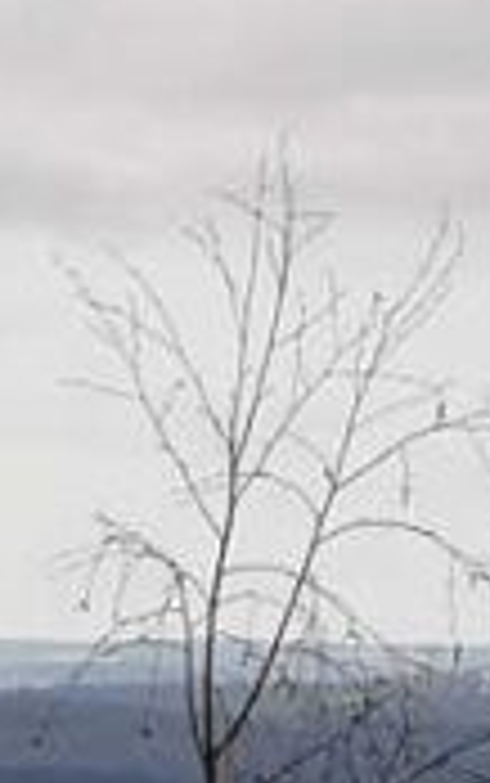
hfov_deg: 1.6
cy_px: 1264
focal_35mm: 844
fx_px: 18004
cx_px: 773
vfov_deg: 2.5
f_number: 2.4
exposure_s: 1/816
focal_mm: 7.48
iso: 50
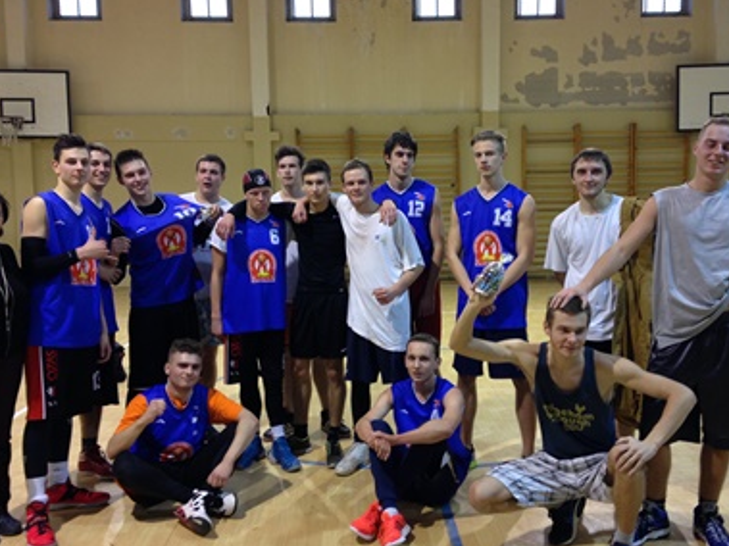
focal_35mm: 39
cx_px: 381
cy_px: 269
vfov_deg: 36.8
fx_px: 821
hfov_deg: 47.9
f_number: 2.4
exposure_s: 1/20
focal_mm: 4.12
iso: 100
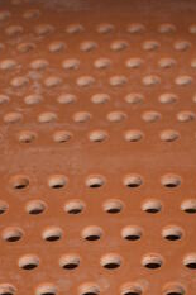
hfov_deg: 12.9
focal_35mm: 106
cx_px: 142
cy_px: 337
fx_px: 867
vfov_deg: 18.4
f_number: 4
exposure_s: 1/60
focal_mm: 18
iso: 1400
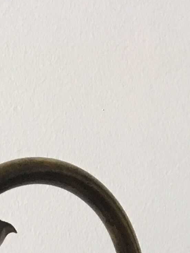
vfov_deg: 10.2
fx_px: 1163
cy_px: 674
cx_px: 25
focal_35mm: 159
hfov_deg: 9.3
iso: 64
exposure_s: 1/33
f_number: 2.2
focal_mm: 4.15
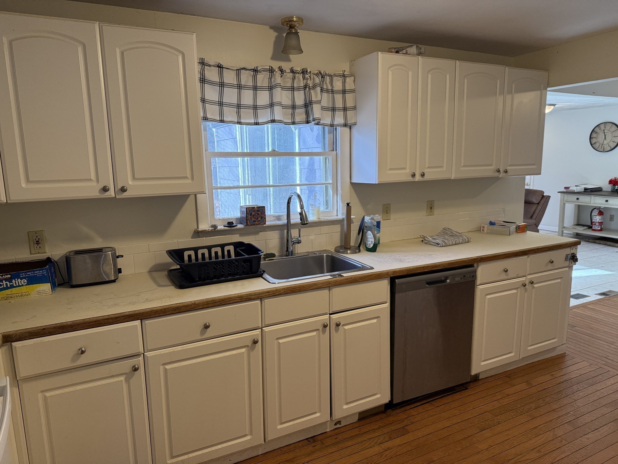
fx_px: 428
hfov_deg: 71.6
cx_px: 309
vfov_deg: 56.8
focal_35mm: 24
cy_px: 232
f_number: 1.78
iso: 200
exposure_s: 1/179
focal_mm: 6.76
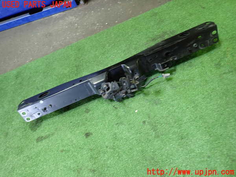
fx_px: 170
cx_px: 118
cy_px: 88
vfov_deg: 54.9
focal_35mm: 25
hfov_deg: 69.4
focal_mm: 4.5
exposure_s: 1/30
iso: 320
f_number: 2
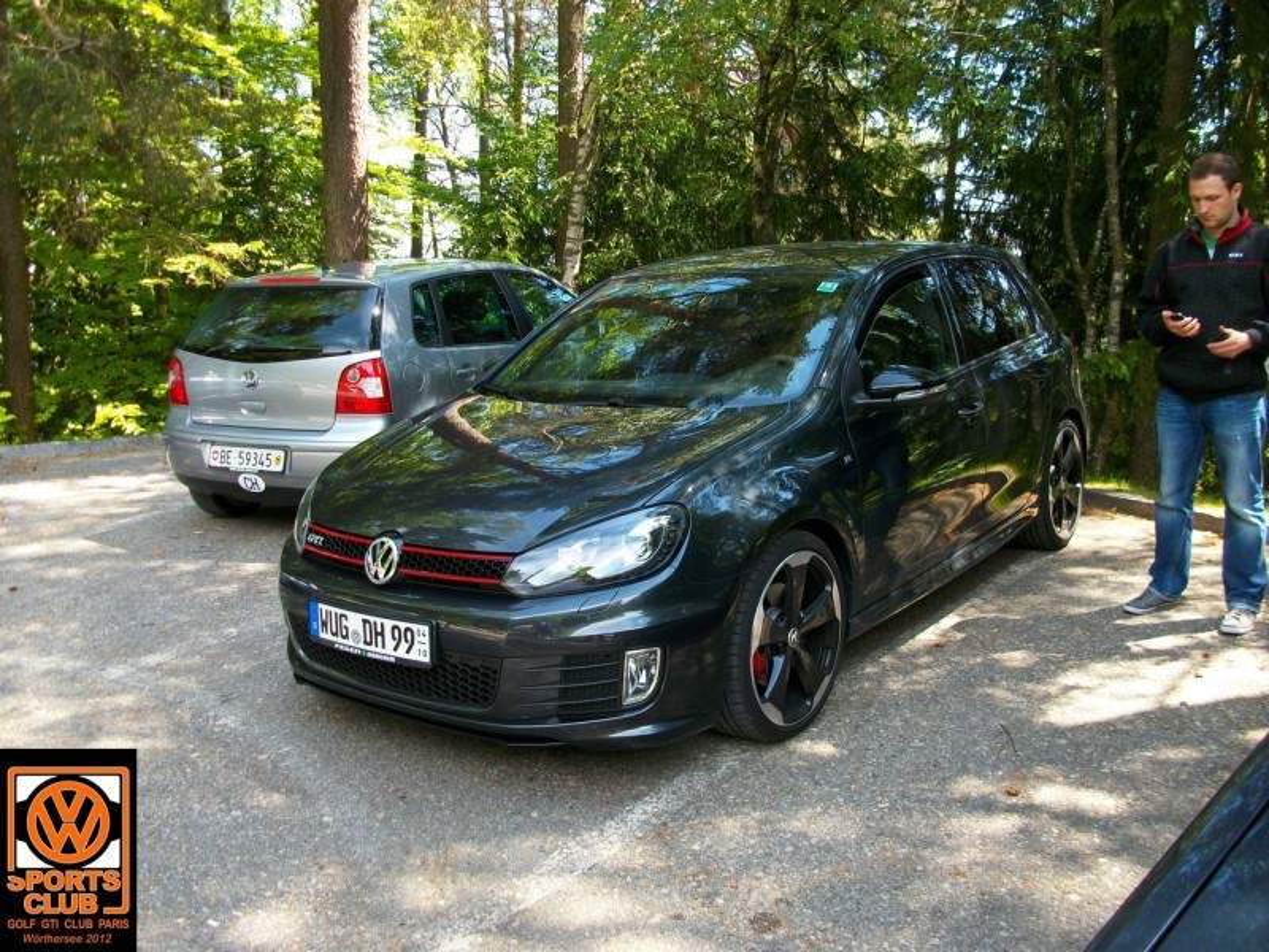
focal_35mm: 34
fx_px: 1246
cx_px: 634
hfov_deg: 54.0
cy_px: 476
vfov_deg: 41.8
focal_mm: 5.7
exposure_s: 1/119
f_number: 2.9
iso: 80
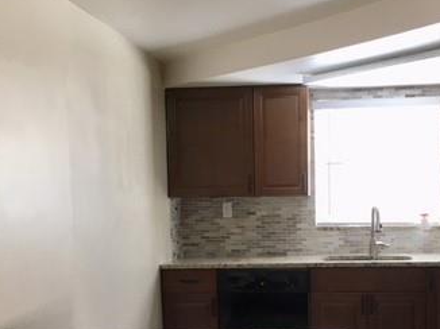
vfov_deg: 25.1
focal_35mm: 57
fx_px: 724
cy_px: 271
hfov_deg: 33.6
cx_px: 274
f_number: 2.2
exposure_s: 1/30
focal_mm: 4.15
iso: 50
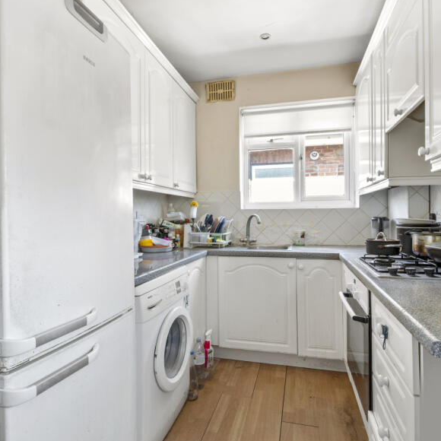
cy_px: 219
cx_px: 217
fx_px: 303
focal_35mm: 21
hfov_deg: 72.1
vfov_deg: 72.1
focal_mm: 14
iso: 200
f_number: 16
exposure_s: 2
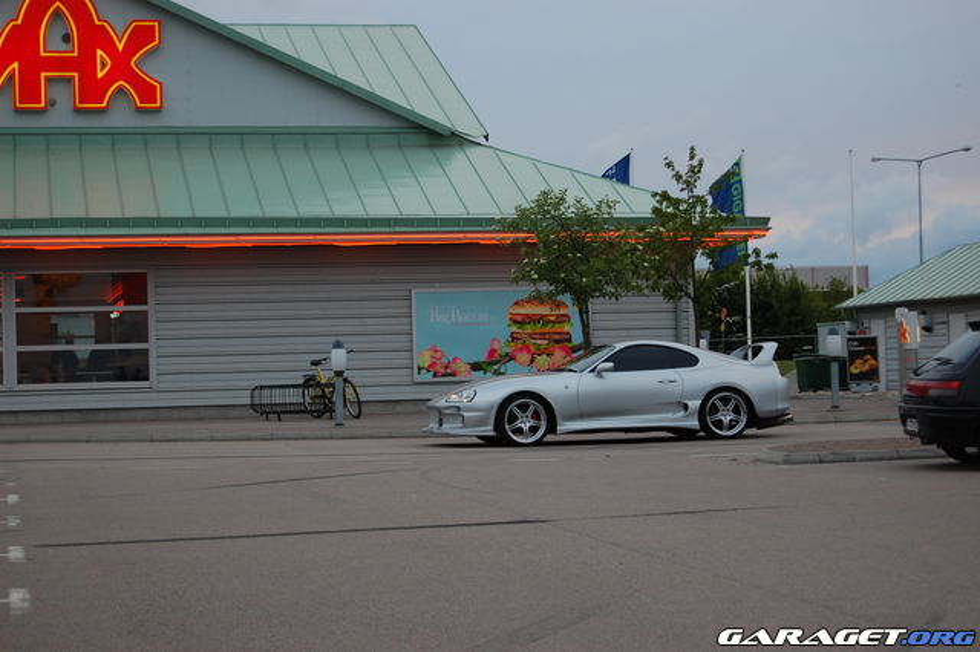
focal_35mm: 82
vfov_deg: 16.5
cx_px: 490
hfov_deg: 24.6
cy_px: 326
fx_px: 2245
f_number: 5.6
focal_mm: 55
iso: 280
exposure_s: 1/125
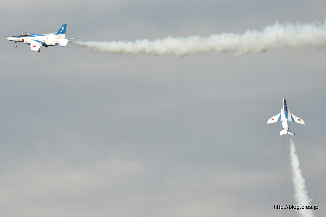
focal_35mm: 400
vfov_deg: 3.4
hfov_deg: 5.2
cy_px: 108
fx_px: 3623
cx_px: 163
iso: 900
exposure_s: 1/4000
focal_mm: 400
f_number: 8
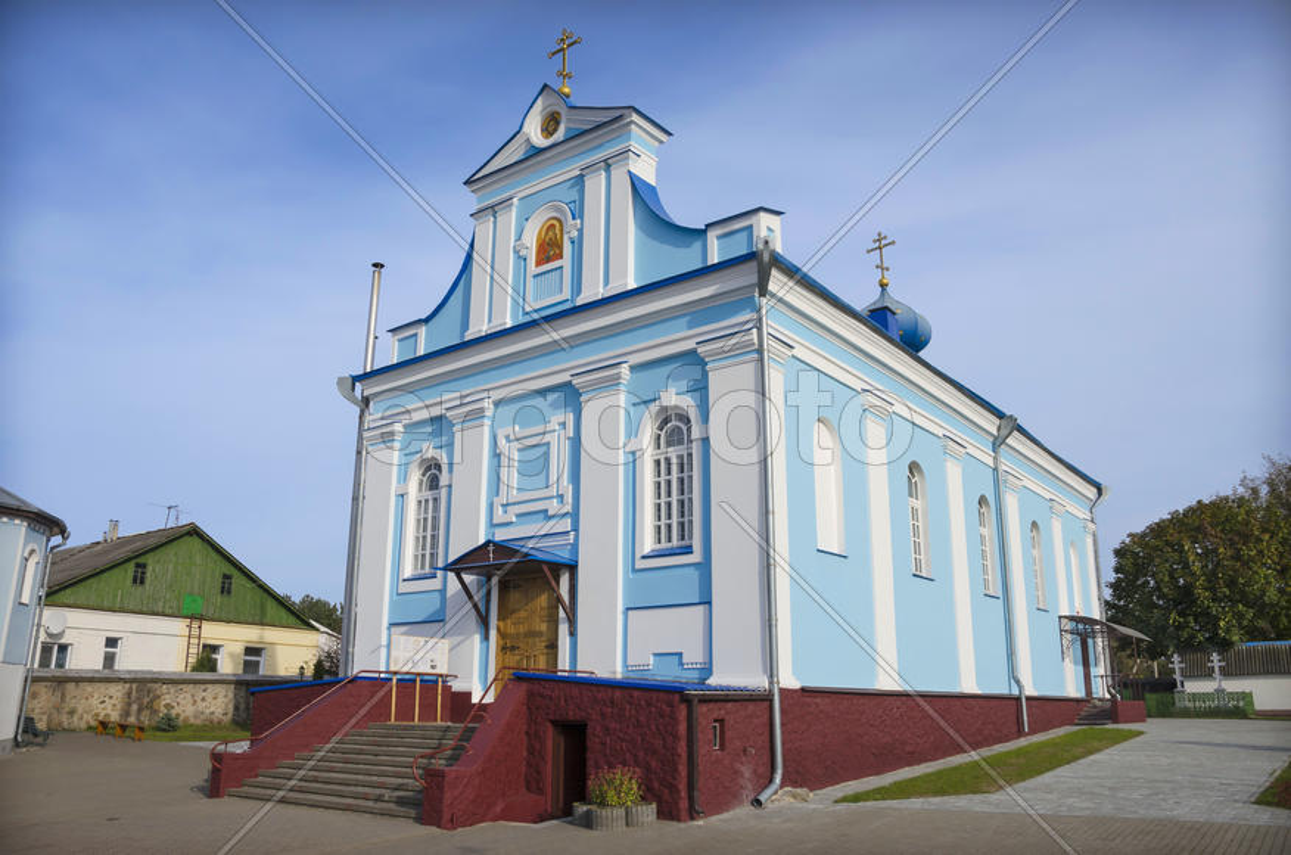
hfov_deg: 67.5
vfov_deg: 47.7
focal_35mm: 27
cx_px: 646
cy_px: 428
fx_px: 966
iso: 100
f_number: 9
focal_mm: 18
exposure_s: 1/320
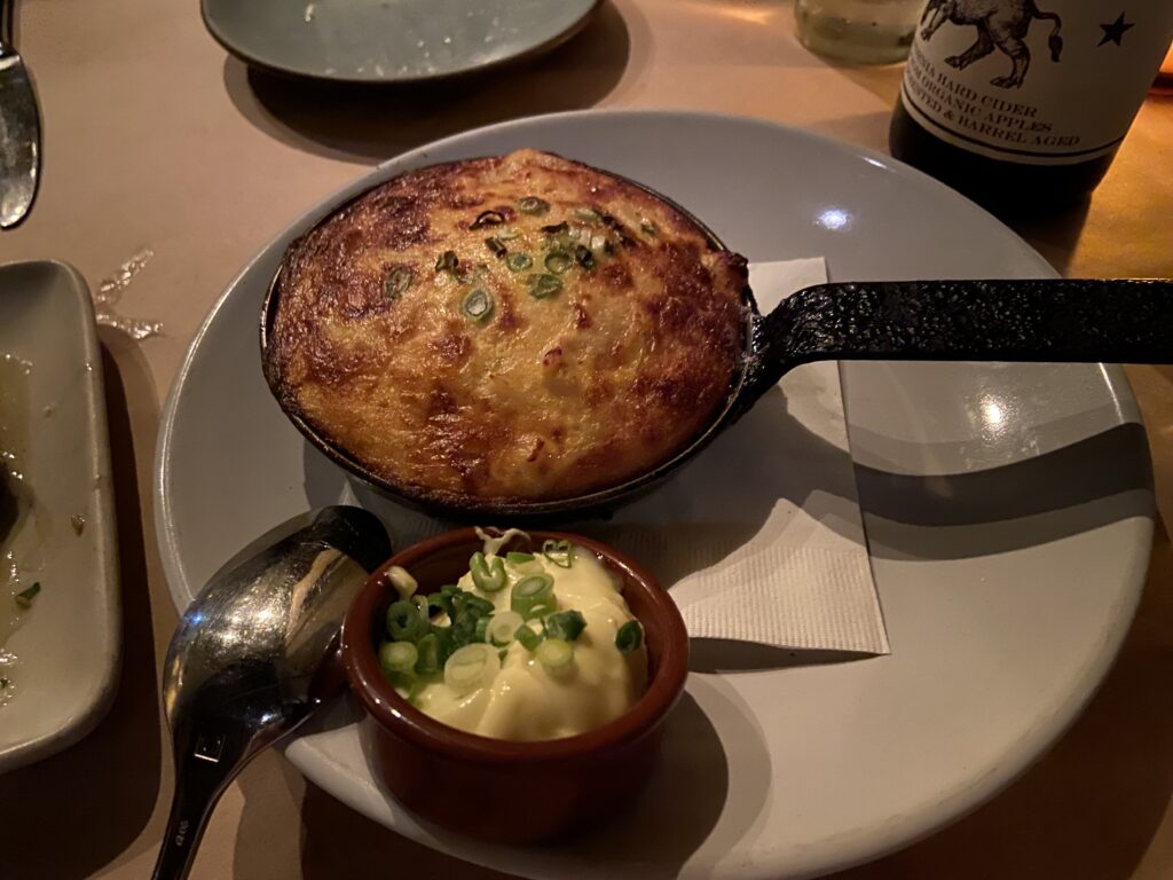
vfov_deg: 53.1
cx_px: 586
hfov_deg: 67.3
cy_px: 440
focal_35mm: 26
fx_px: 881
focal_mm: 4.25
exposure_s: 1/15
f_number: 1.8
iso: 1250
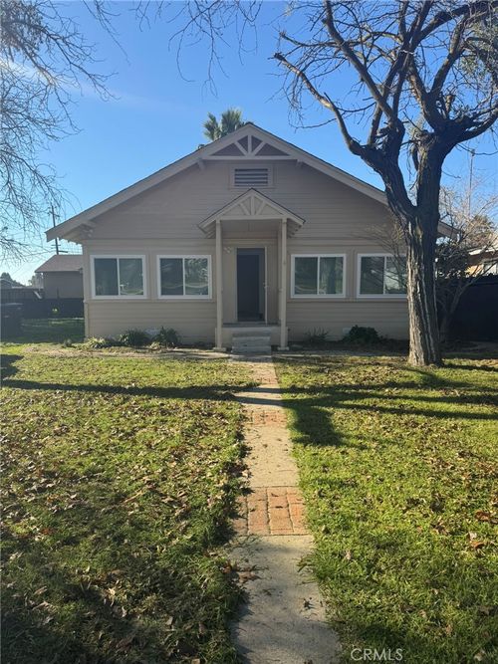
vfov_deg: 71.6
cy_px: 332
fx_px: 461
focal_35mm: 24
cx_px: 249
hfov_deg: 56.8
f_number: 1.78
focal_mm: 6.76
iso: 80
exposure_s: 1/2041
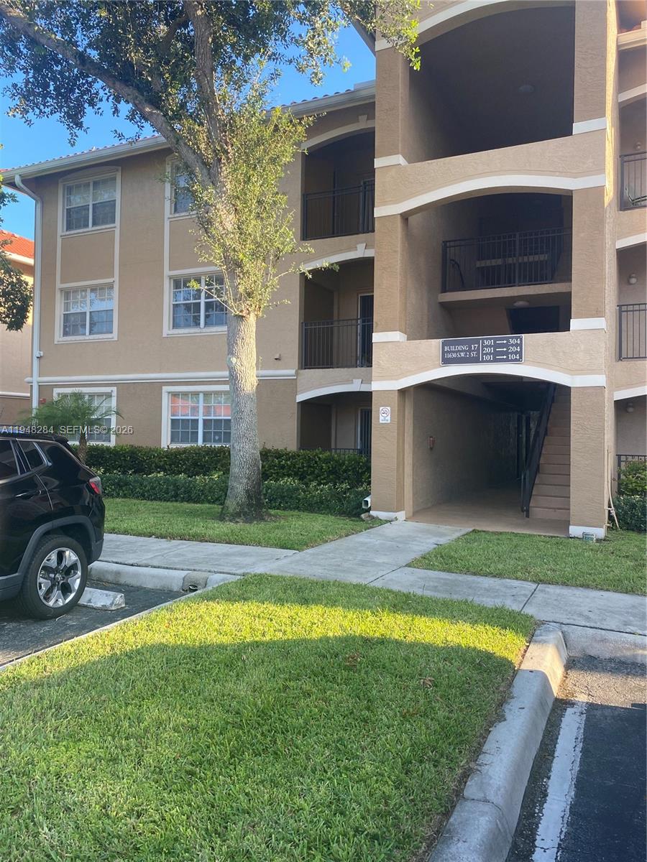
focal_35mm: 26
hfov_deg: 53.1
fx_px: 648
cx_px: 324
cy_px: 431
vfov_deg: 67.3
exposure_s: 1/312
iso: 32
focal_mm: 4.25
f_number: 1.8
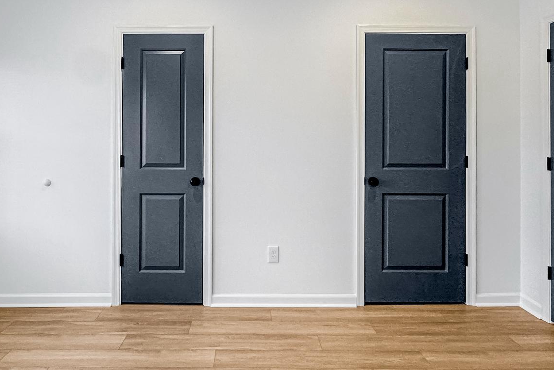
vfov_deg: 48.0
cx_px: 249
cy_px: 100
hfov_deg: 69.2
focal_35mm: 26
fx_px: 400
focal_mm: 2.22
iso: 125
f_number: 2.2
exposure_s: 1/120
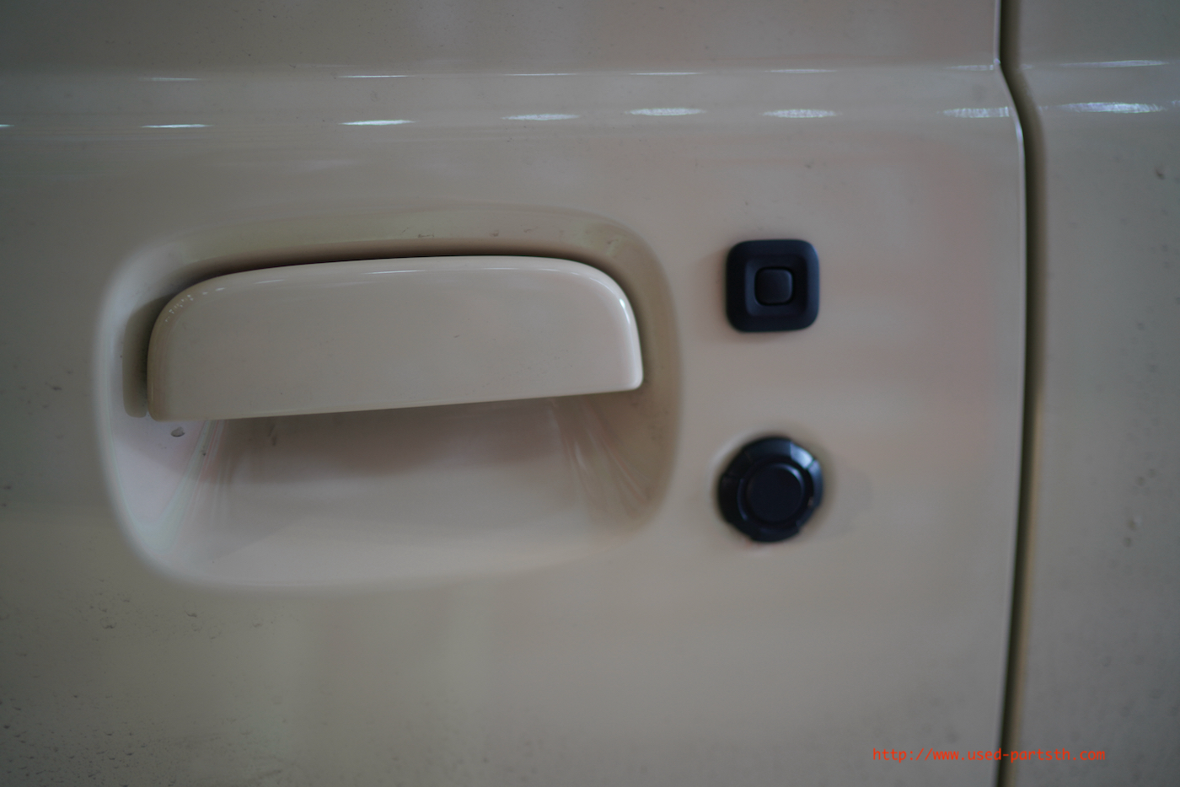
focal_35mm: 35
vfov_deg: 37.9
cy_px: 394
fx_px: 1147
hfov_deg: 54.4
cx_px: 590
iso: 200
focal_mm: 35
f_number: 1.4
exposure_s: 1/40
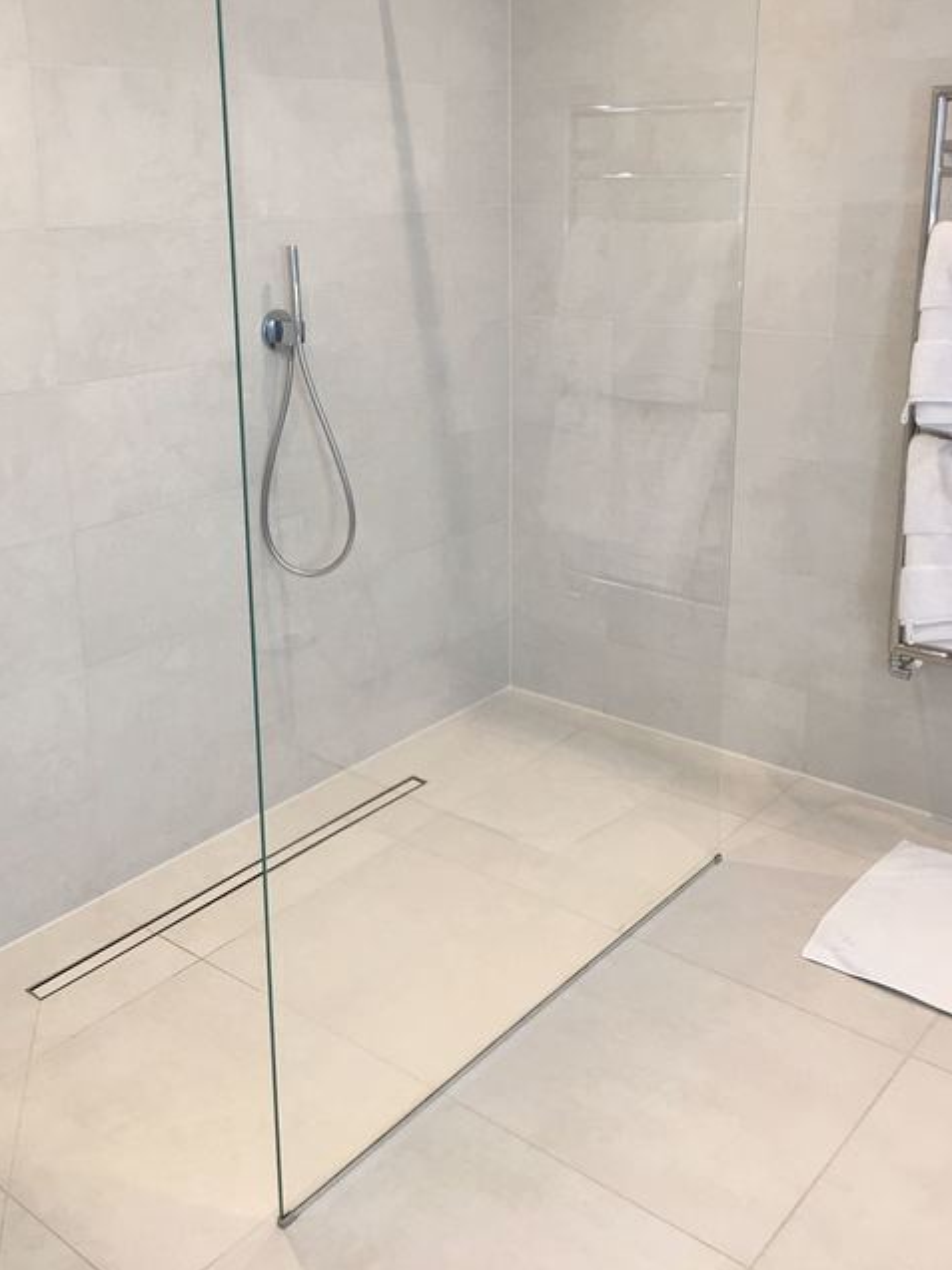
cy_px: 505
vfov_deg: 52.3
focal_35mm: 35
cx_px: 411
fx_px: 1283
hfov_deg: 40.6
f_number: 2.2
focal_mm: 4.15
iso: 40
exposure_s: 1/33
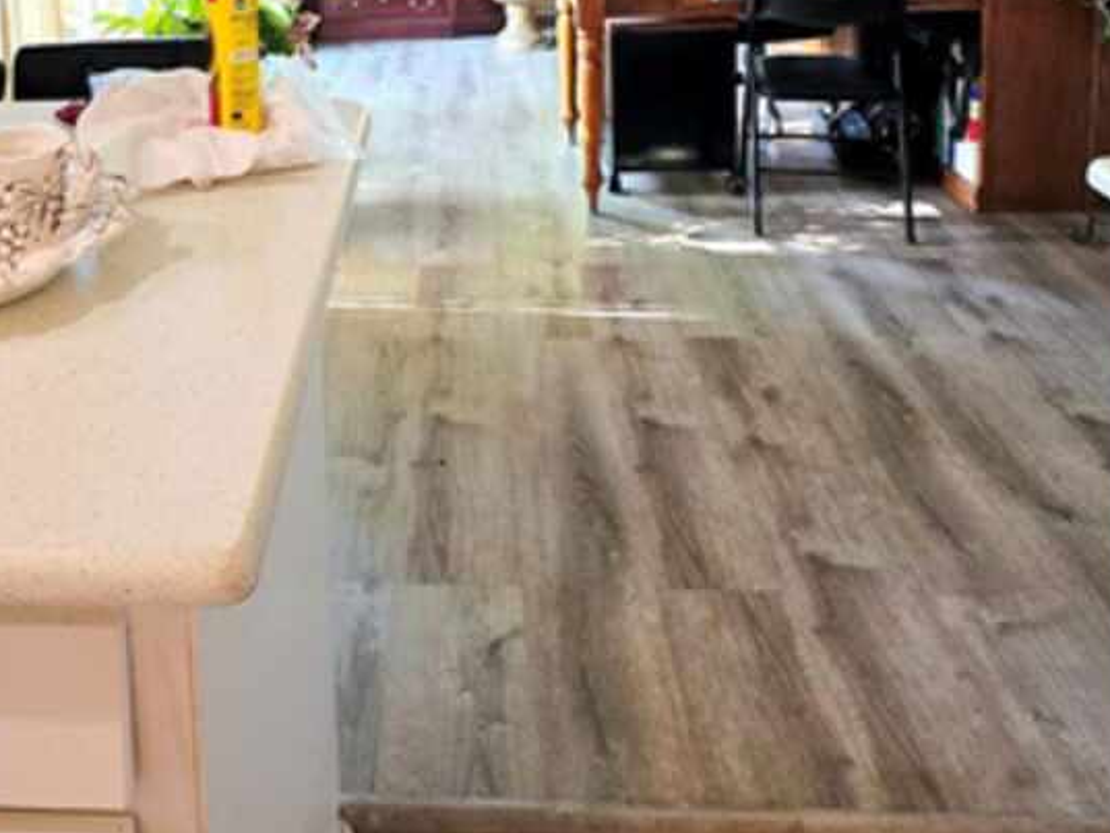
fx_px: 994
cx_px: 374
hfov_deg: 57.1
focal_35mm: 31
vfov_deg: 37.7
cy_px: -89
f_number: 1.9
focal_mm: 2.2
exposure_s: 1/60.2
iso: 250
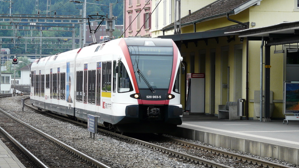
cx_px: 150
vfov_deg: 7.9
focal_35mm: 154
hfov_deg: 14.0
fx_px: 1221
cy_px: 73
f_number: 4
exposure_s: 1/250
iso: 100
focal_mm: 23.1
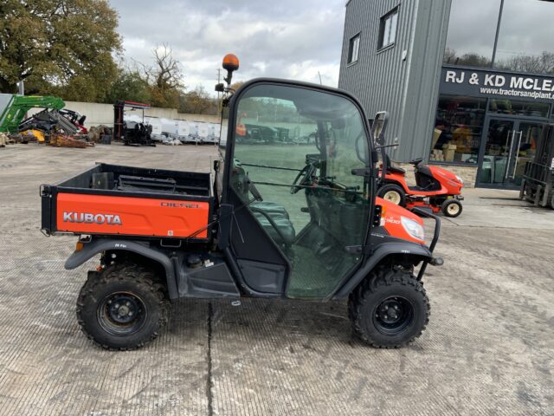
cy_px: 208
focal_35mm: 29
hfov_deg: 61.7
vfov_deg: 48.2
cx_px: 277
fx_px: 464
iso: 16
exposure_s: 1/149
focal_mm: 3
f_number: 1.8
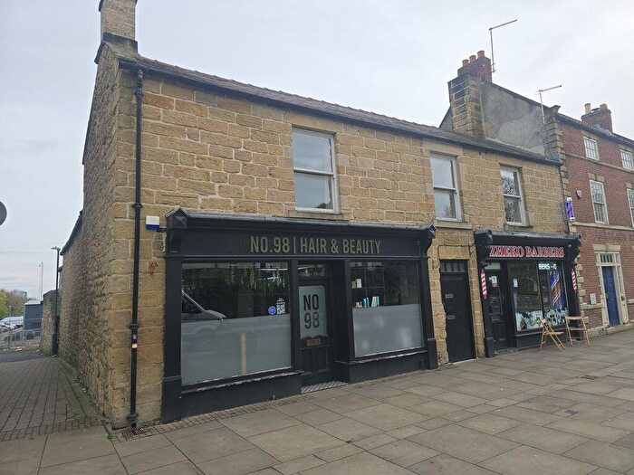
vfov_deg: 58.9
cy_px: 238
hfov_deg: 73.9
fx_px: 421
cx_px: 317
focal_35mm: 23
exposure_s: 1/542
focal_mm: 6.3
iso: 12
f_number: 1.7
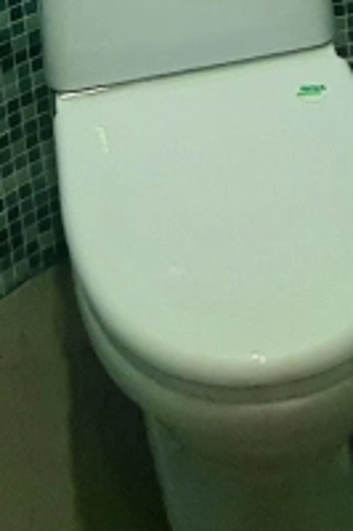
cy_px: -455
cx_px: 188
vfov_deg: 18.2
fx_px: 1252
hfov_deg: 16.0
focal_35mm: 85
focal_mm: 1.74
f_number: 2.2
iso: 125
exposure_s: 1/50
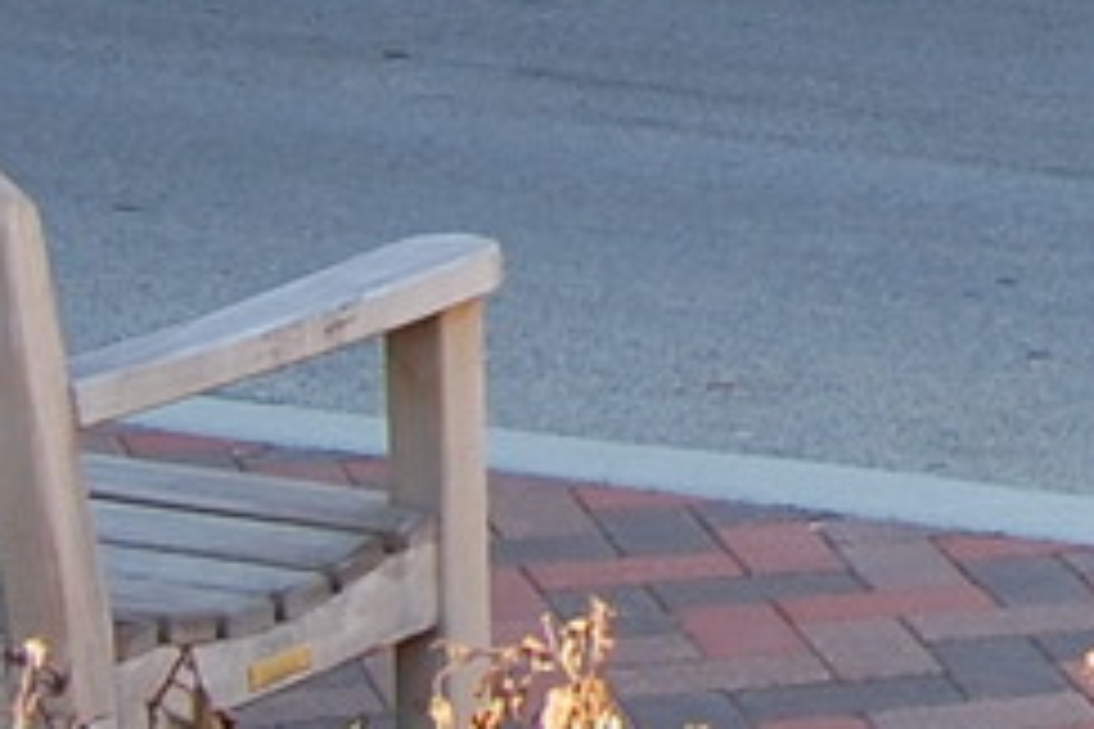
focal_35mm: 230
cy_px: -405
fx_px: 6999
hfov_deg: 8.6
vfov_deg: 5.9
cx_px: 1877
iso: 200
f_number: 6.3
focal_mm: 23
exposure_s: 1/160
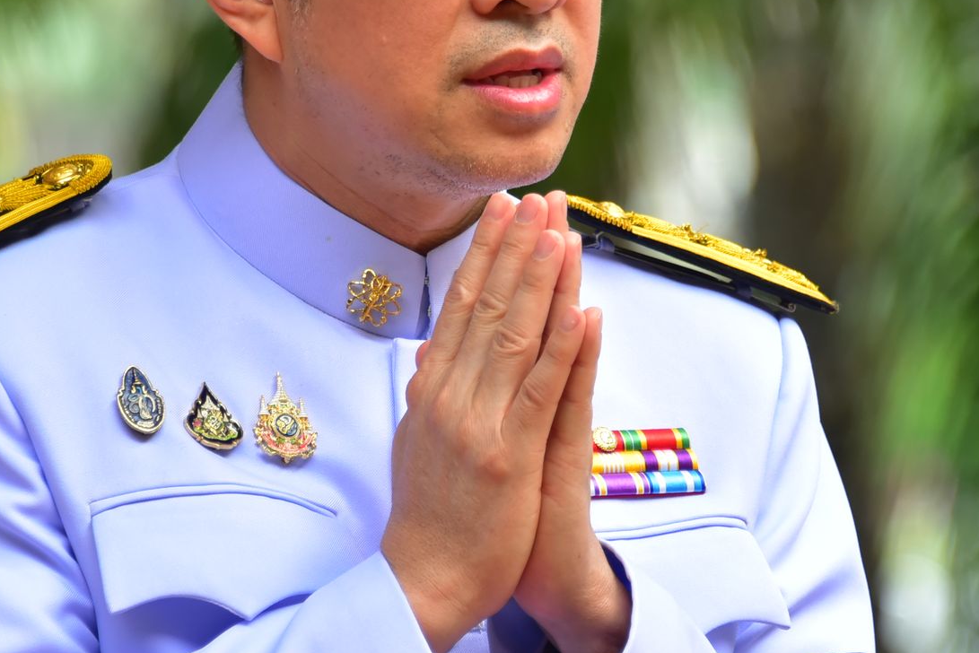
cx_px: 496
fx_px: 14334
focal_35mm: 527
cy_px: 278
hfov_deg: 3.9
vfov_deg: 2.6
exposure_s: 1/200
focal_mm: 230
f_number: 5.6
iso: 800
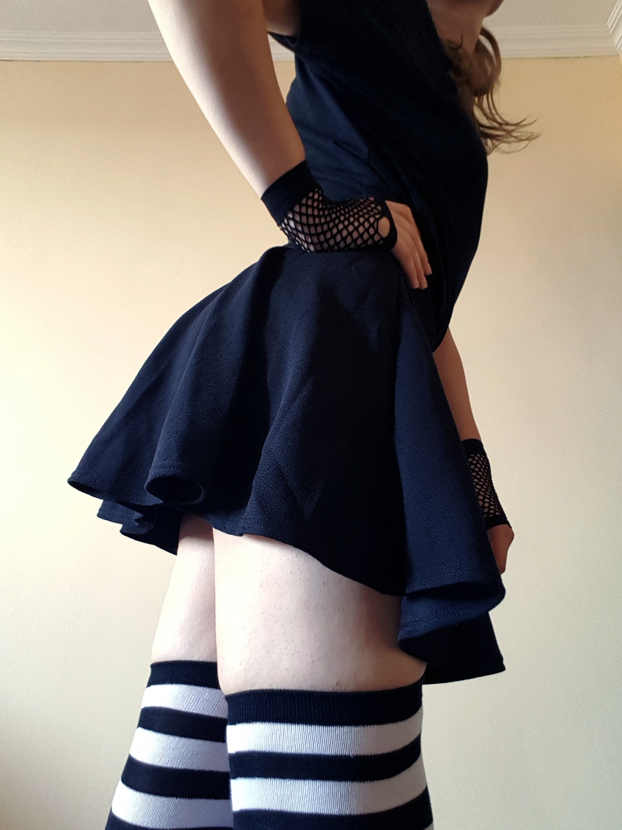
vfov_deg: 76.4
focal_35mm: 22
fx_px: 527
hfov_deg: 61.1
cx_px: 302
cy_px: 420
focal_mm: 2.1
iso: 200
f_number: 1.7
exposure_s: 1/17
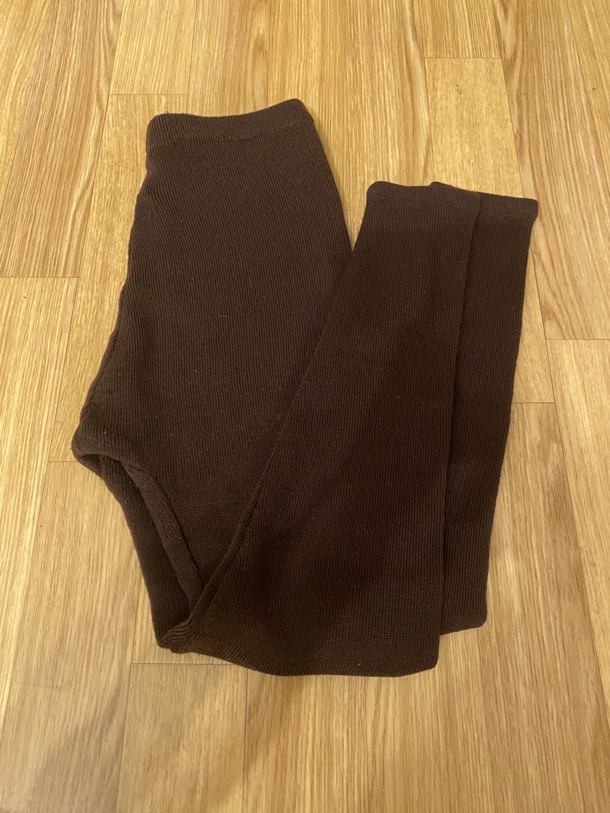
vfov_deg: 67.3
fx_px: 611
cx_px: 305
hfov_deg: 53.1
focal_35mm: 26
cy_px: 406
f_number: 1.8
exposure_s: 1/45
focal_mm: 4.25
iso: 500
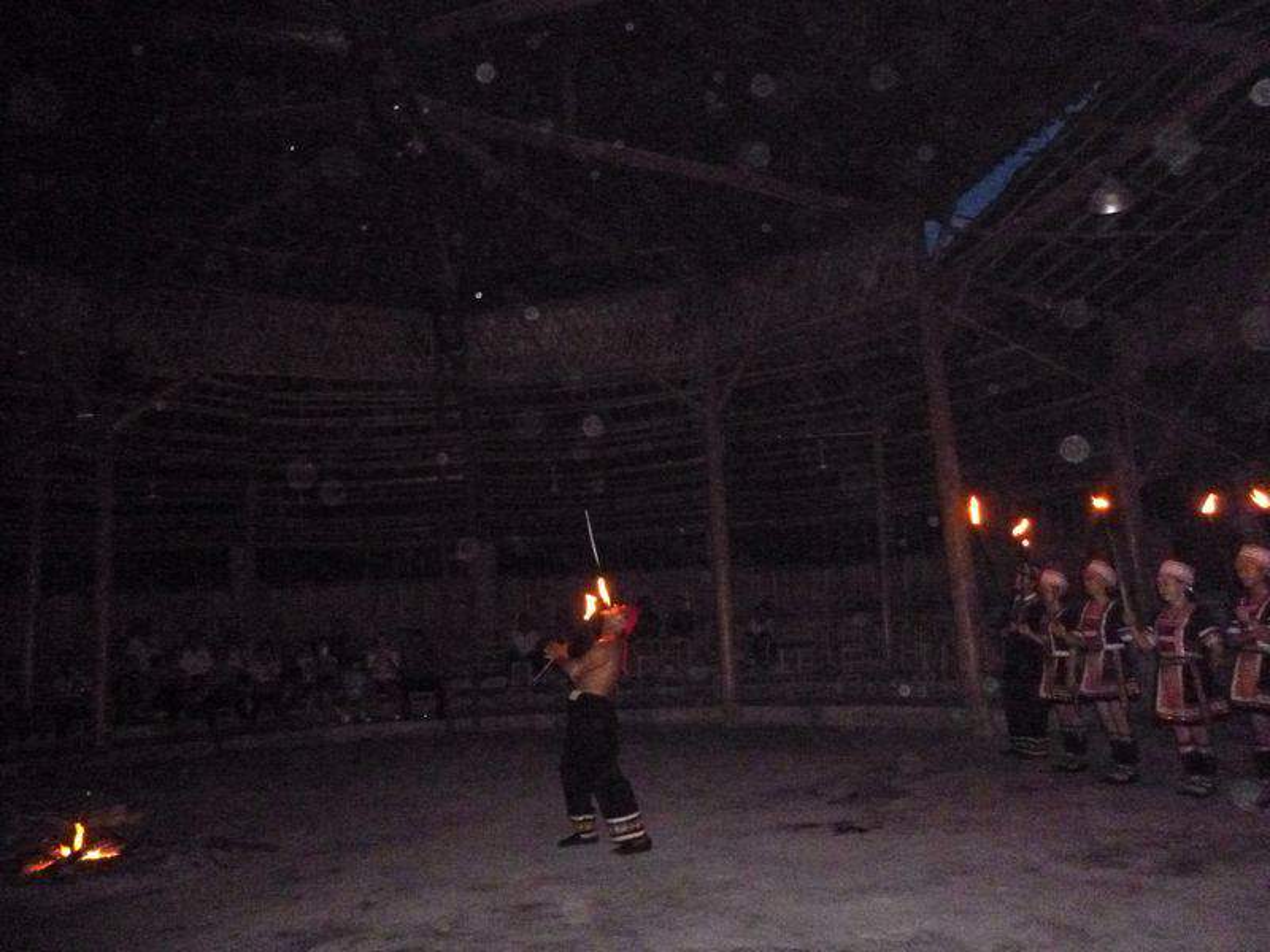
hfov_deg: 69.4
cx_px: 635
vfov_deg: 54.9
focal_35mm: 25
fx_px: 917
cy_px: 476
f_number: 3.3
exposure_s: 1/30
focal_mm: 4.5
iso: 1600
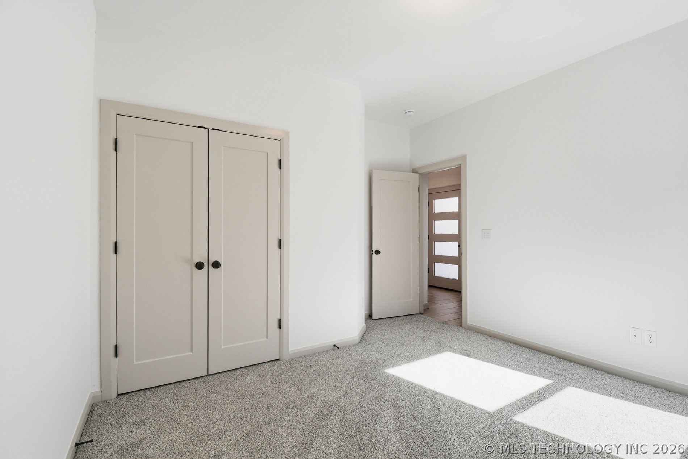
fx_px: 287
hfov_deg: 100.4
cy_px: 230
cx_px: 344
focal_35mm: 15
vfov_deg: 77.3
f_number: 9
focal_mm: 10
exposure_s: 1/400
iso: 250
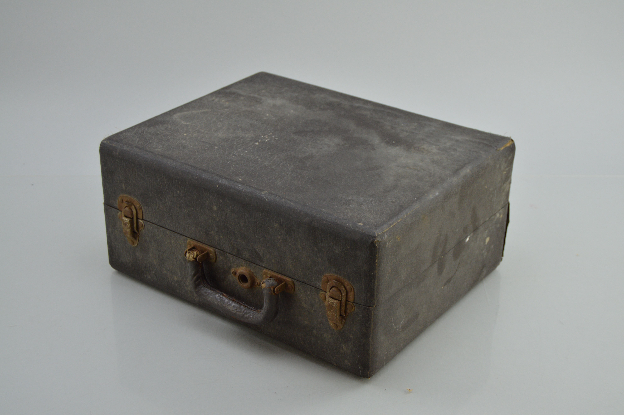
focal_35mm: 57
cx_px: 312
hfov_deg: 35.1
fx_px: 987
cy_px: 208
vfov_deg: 23.7
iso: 400
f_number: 4.8
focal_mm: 38
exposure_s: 1/125
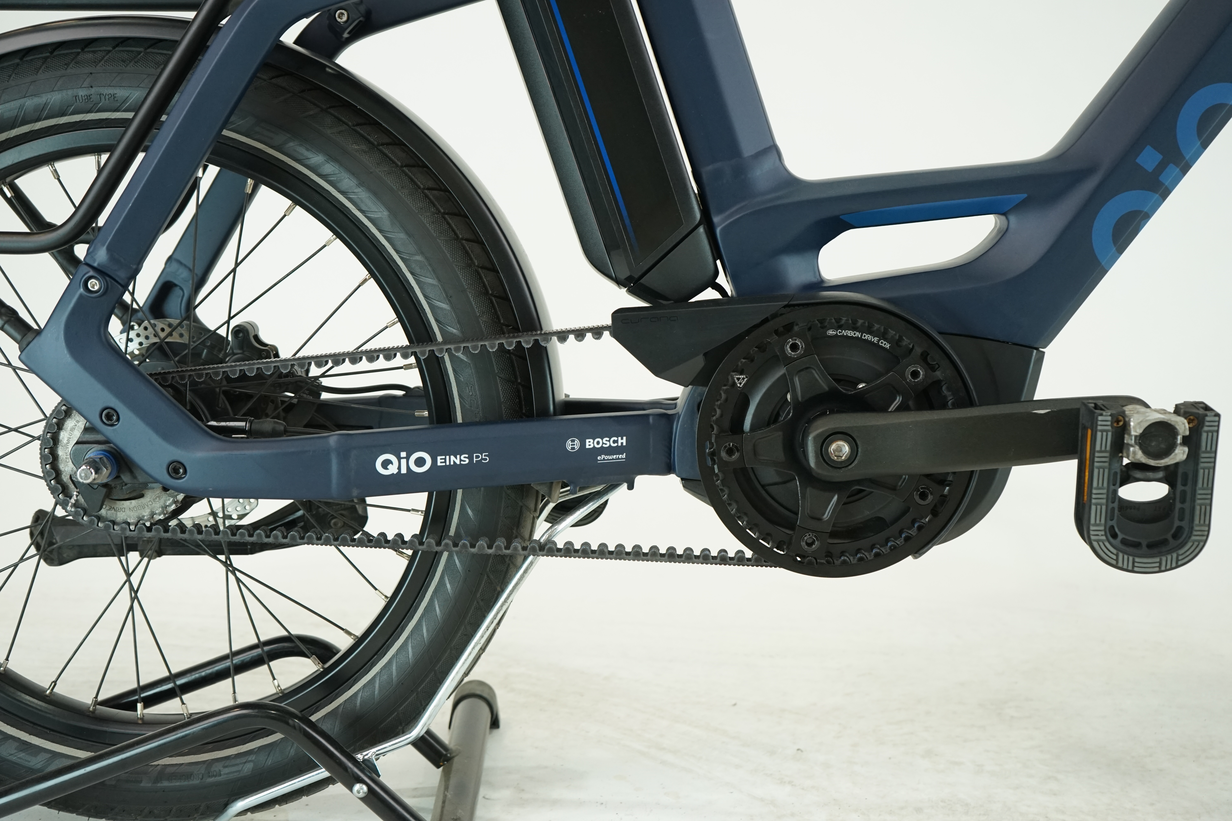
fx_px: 1369
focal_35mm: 40
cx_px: 616
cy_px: 410
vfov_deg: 33.4
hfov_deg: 48.5
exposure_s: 1/200
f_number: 5.6
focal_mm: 40
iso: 1600
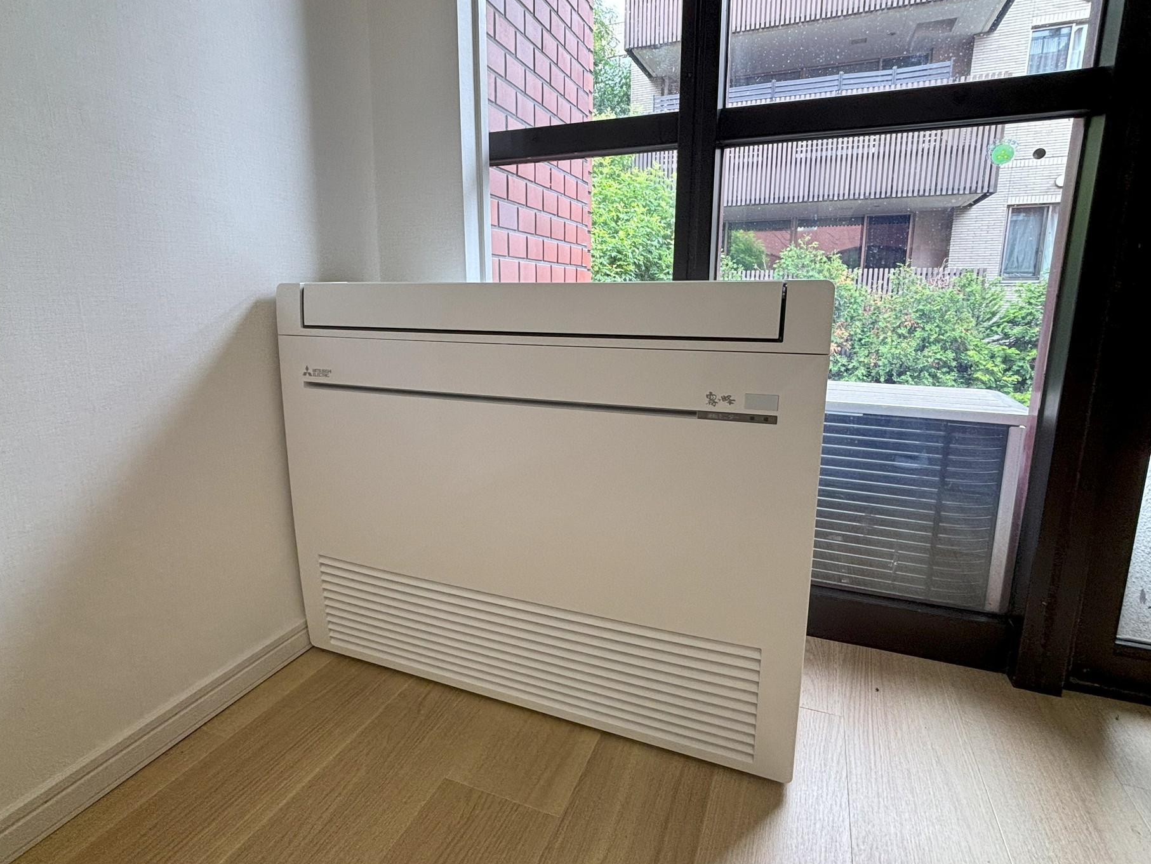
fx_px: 599
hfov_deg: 87.7
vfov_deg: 71.6
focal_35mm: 18
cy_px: 414
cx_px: 564
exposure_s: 1/100
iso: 64
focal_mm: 1.54
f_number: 2.4
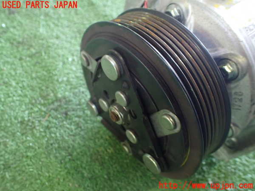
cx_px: 128
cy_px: 96
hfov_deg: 60.0
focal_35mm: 30
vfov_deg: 46.8
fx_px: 221
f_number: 2.3
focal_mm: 5.4
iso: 800
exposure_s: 1/30
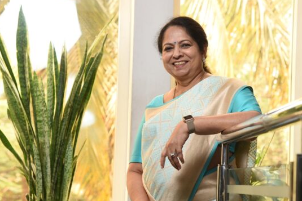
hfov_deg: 17.8
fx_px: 965
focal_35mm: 115
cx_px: 177
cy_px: 109
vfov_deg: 11.9
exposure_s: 1/25
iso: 250
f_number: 5
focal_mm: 82
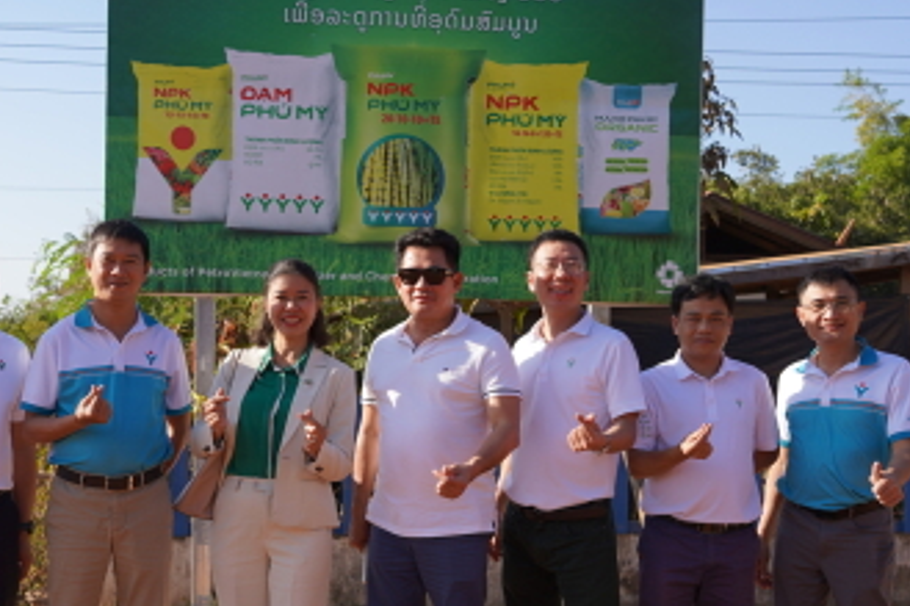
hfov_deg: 33.3
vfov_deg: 22.5
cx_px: 357
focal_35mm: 60
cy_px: 405
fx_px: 1516
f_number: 4.5
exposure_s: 1/500
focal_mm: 29
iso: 100
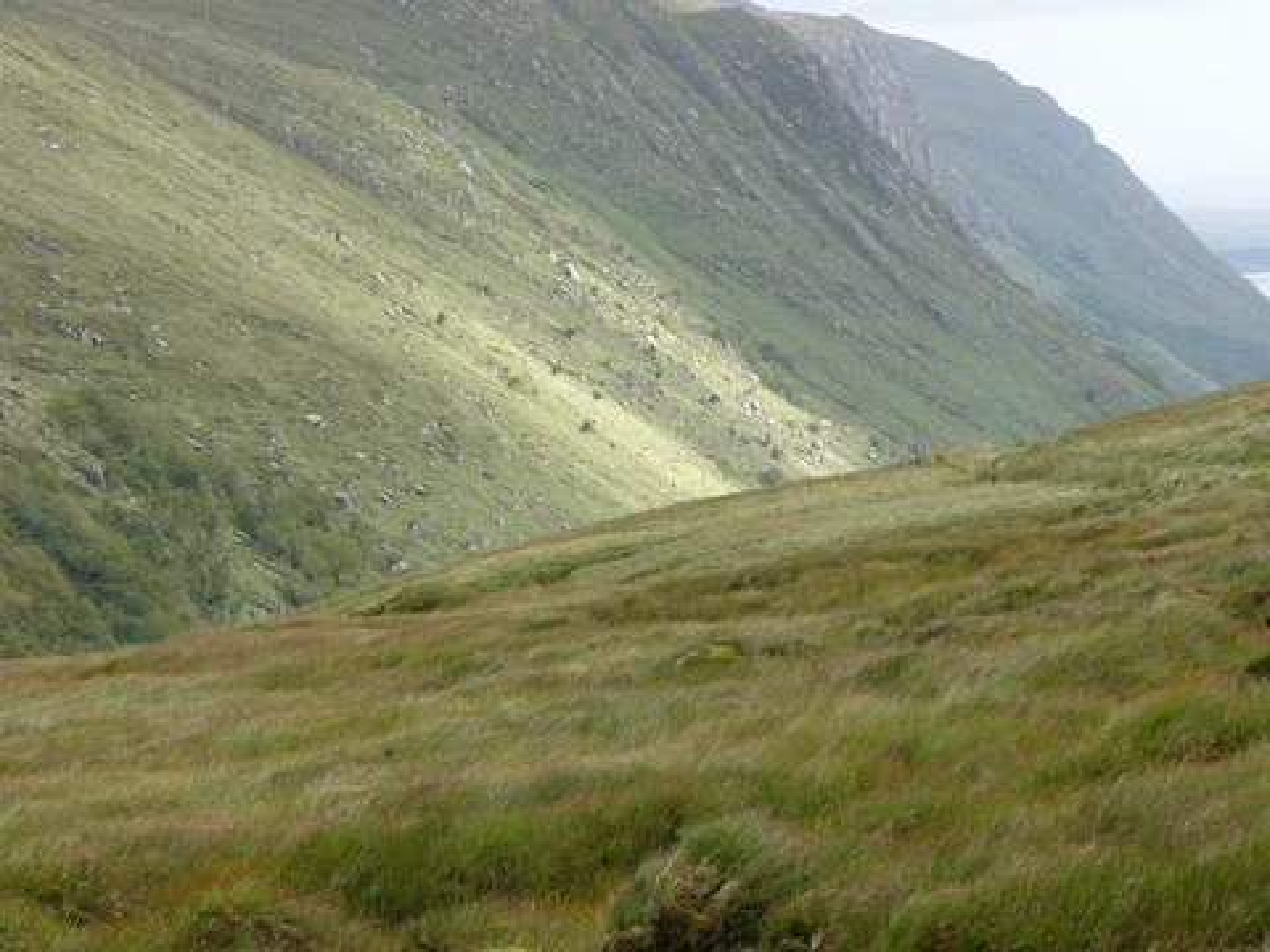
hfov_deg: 11.4
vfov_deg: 8.5
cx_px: 635
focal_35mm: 174
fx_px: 6384
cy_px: 476
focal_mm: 28.9
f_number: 4
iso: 50
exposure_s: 1/160
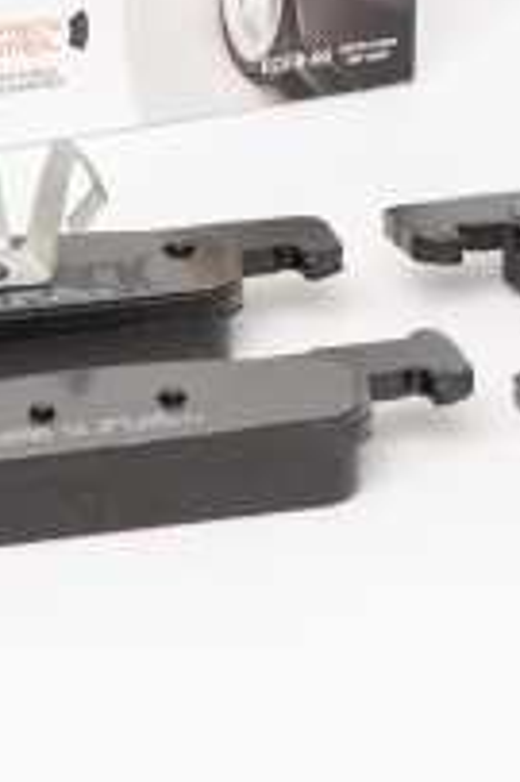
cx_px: 597
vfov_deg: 7.7
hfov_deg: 5.1
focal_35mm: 266
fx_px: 5773
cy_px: 185
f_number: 9.5
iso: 100
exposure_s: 1/200
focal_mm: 60
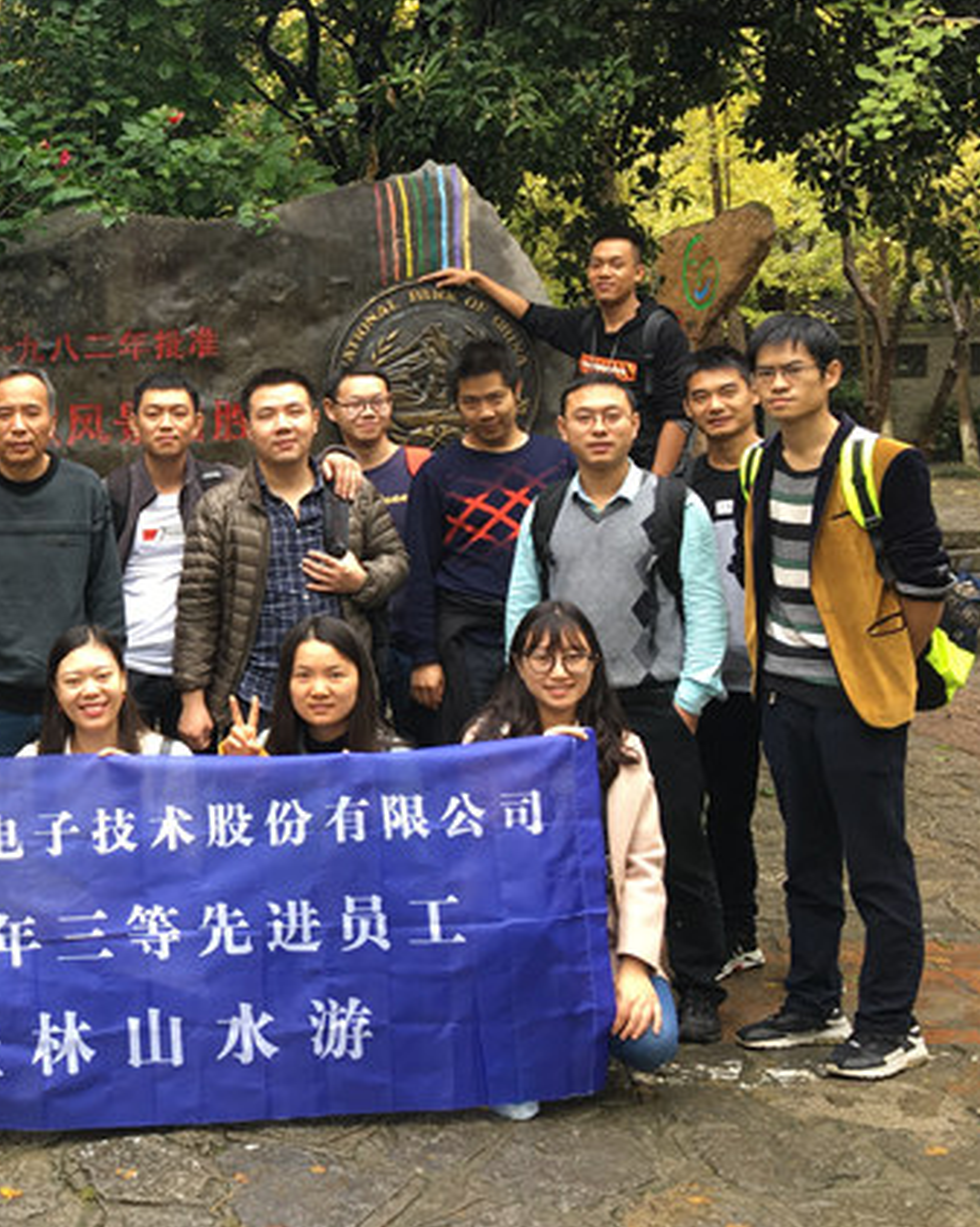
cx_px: -29
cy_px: 528
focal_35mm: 47
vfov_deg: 39.5
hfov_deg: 29.6
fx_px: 1706
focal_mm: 4.15
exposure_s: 1/100
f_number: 2.2
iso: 25
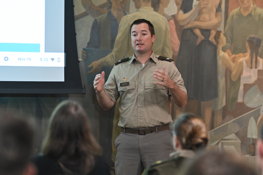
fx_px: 1278
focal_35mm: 175
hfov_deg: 11.7
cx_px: 132
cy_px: 88
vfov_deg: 7.8
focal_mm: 175
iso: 5000
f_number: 3.2
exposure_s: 1/200
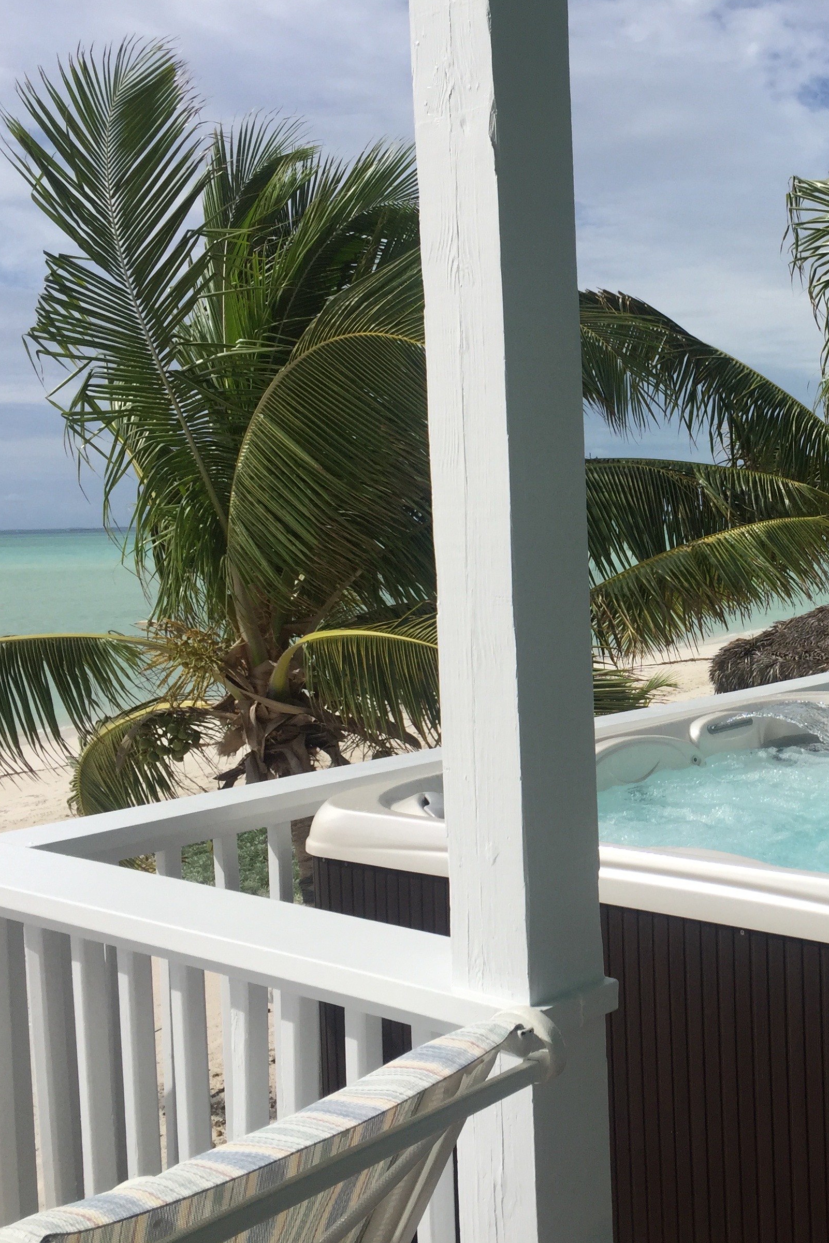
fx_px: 1416
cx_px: 735
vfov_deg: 47.4
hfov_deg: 31.2
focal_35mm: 41
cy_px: 615
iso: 32
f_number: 2.2
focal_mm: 4.15
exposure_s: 1/5650
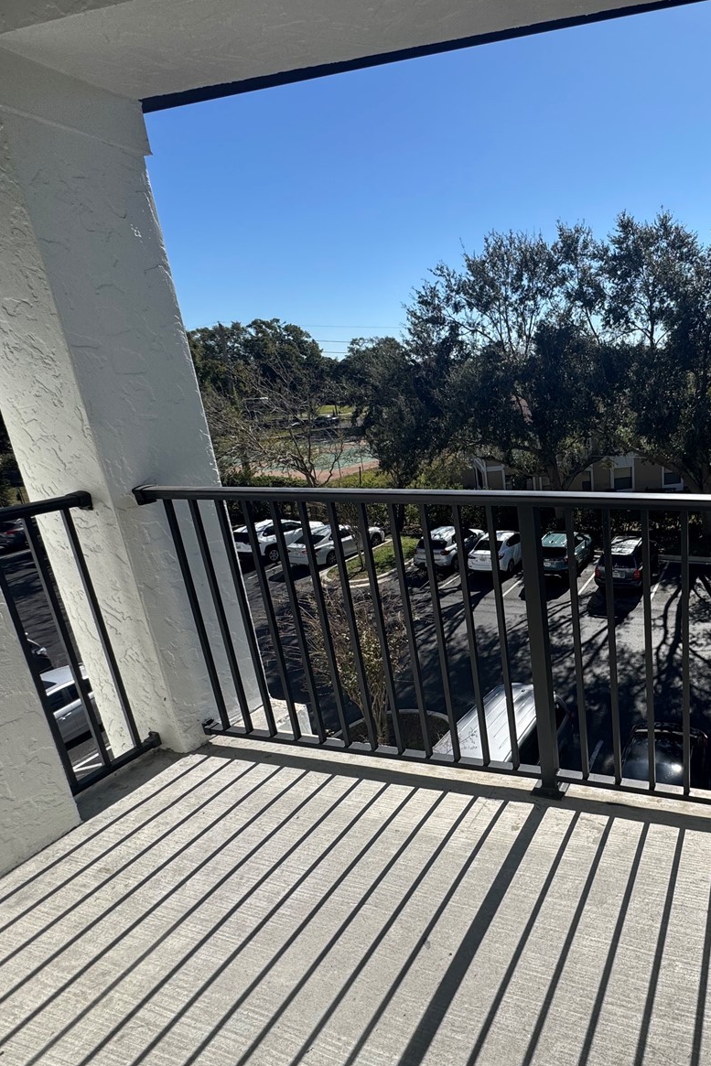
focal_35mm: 20
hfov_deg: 55.4
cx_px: 613
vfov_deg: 84.0
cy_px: 536
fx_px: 592
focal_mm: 2.22
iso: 50
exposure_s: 1/1078
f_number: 2.2
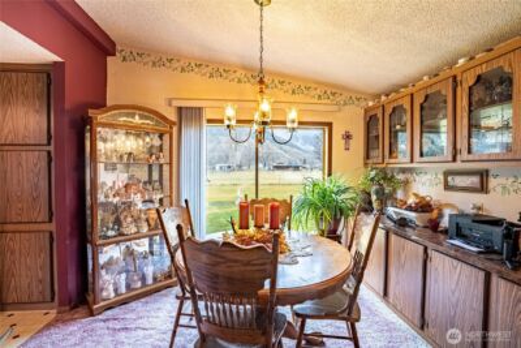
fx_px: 232
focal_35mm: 16
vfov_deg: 73.8
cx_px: 260
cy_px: 174
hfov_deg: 96.7
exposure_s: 1/250
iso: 400
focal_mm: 16
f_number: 8
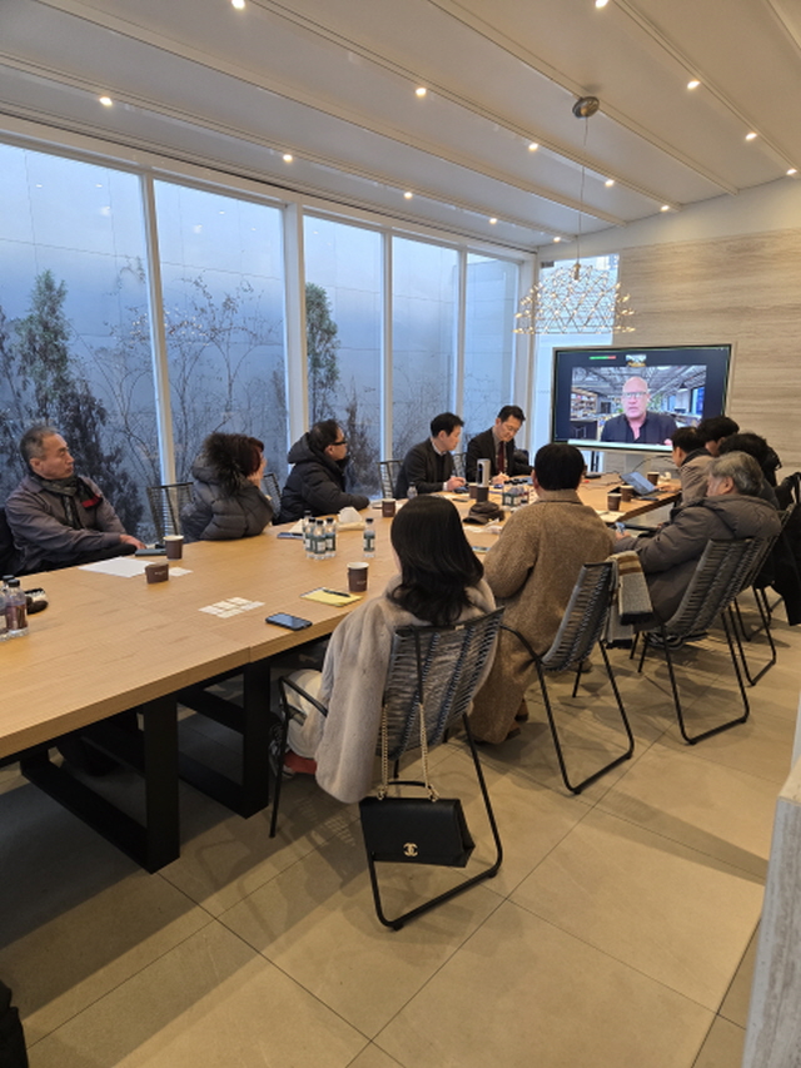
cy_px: 534
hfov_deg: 58.9
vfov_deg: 73.9
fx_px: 709
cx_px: 400
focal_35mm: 23
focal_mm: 5.4
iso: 125
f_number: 1.8
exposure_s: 1/60
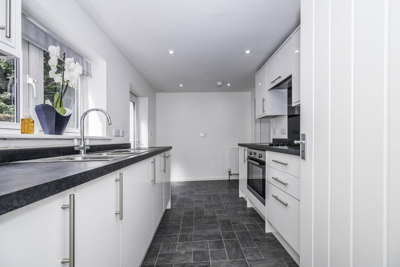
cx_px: 200
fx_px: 156
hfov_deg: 104.2
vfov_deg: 81.2
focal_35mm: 14
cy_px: 134
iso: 320
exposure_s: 1/125
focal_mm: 14
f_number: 7.1
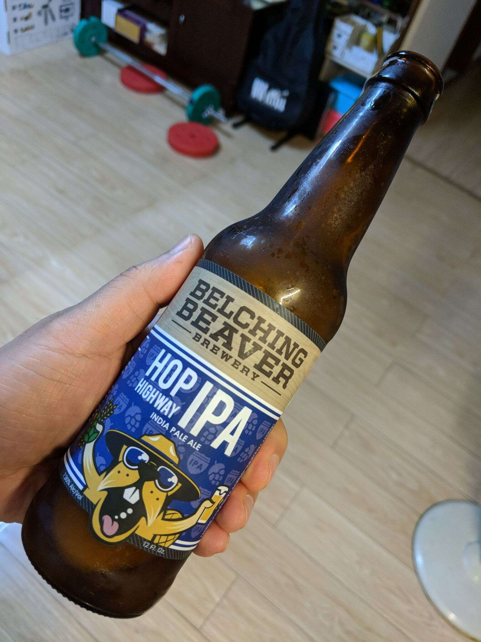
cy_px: 321
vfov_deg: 65.3
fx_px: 500
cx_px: 240
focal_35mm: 27
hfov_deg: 51.4
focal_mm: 4.44
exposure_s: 1/60
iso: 400
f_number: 1.8
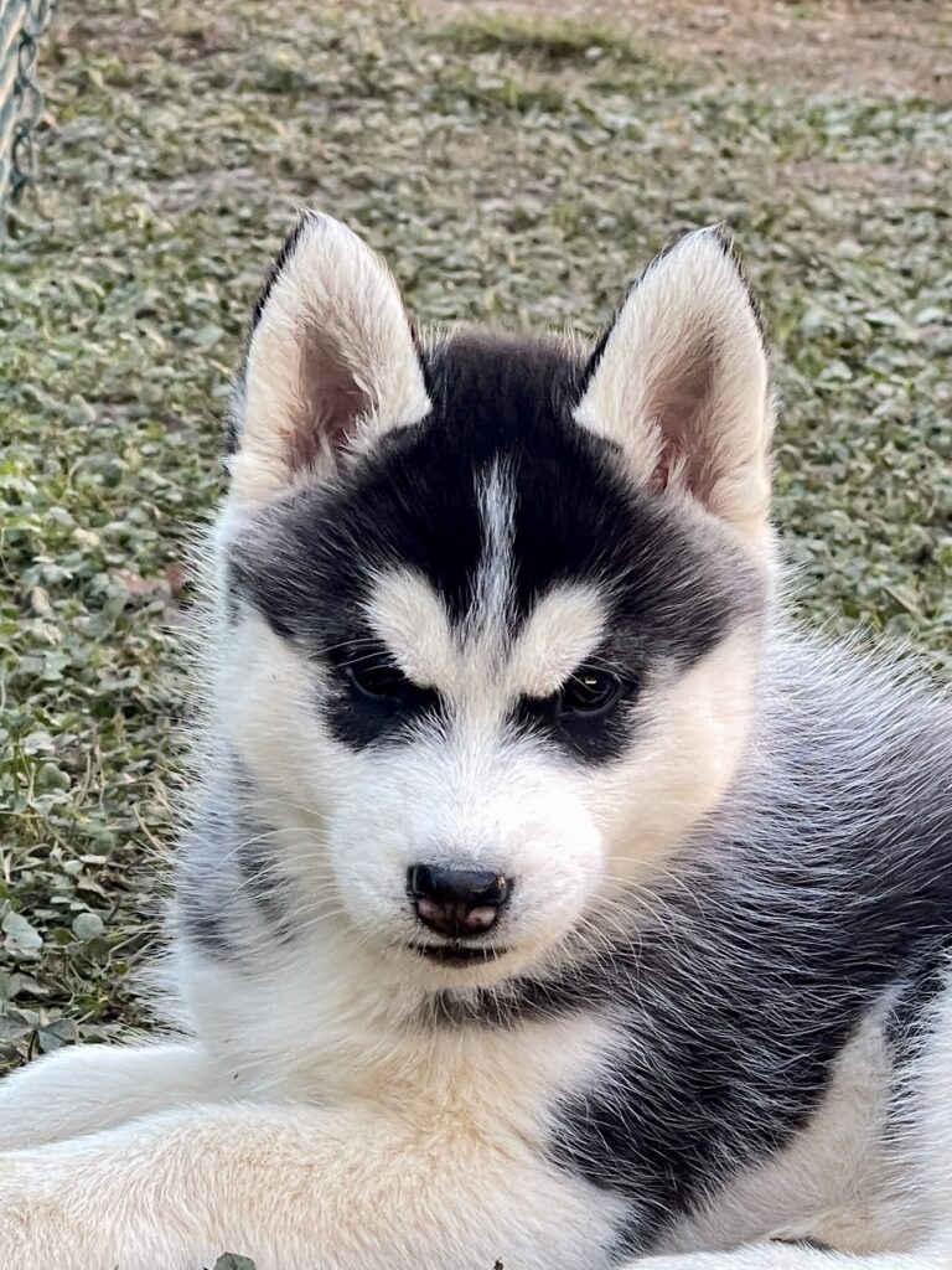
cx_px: 476
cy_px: 635
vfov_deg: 30.3
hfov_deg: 22.9
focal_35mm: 64
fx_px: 2347
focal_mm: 7.5
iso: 100
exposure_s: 1/99
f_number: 2.2
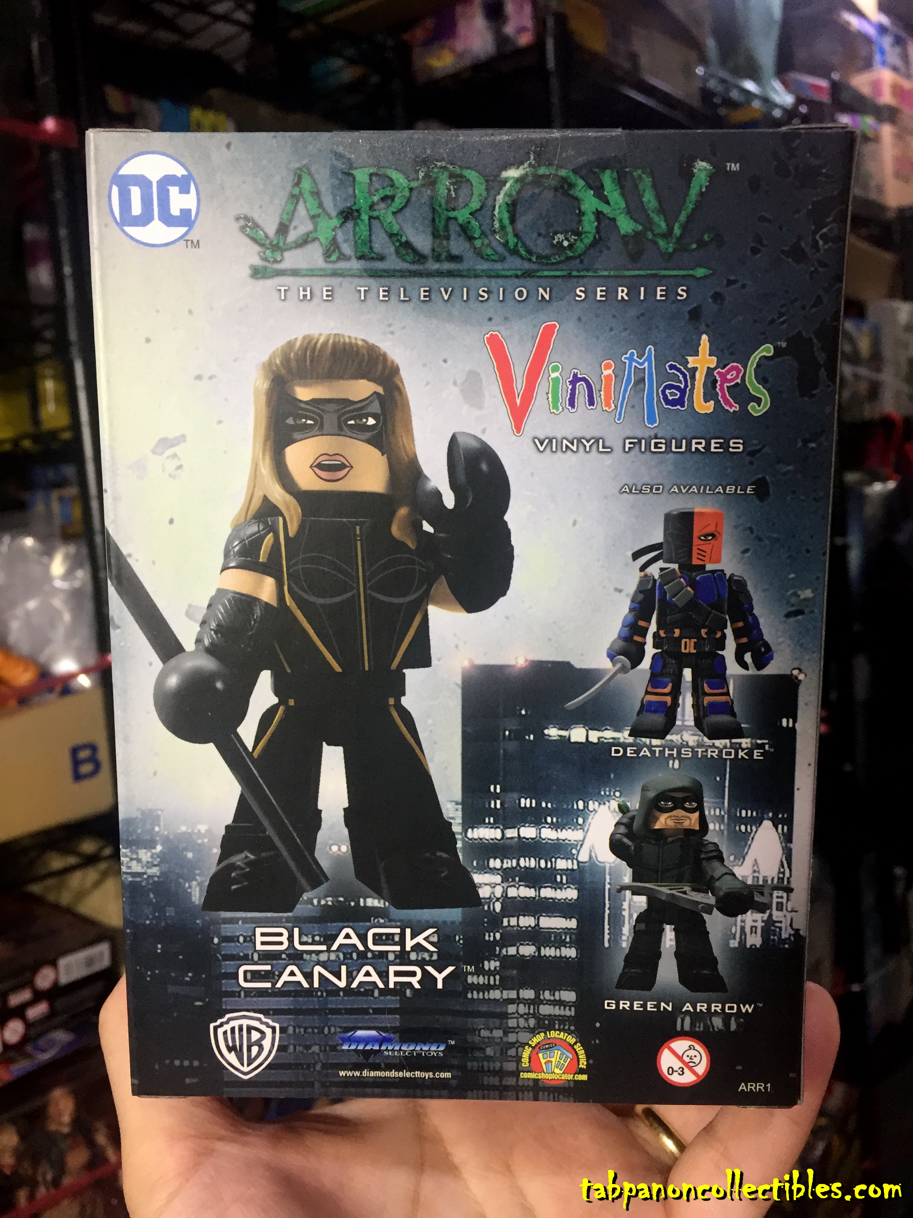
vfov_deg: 61.7
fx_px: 1020
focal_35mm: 29
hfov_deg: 48.2
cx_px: 456
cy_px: 609
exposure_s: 1/33
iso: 125
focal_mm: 4.15
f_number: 2.2
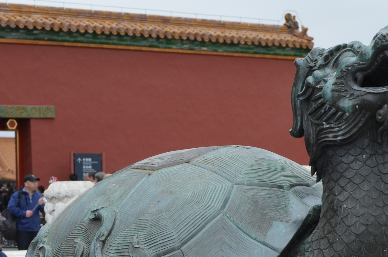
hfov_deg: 18.3
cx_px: 150
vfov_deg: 12.0
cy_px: 294
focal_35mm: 112
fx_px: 1205
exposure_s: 1/200
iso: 200
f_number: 7.1
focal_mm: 28
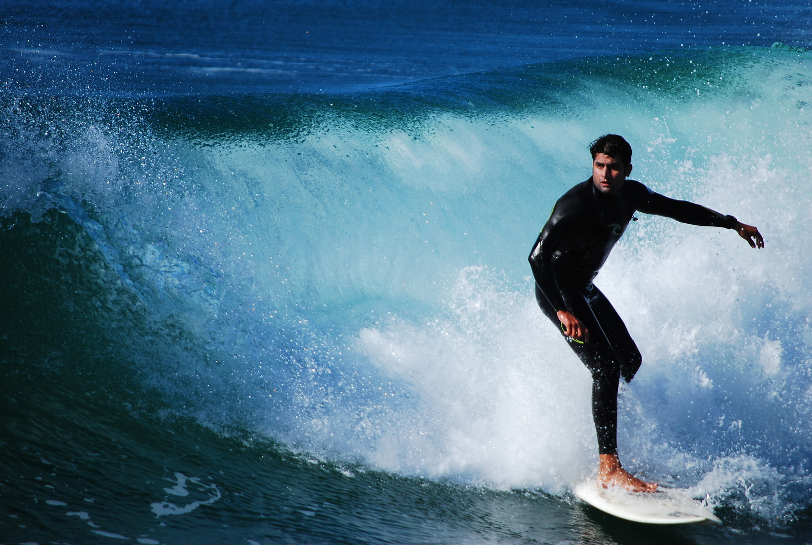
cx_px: 406
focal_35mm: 300
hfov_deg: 6.9
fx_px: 6780
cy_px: 272
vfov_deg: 4.6
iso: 200
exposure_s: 1/1250
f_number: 5.6
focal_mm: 200
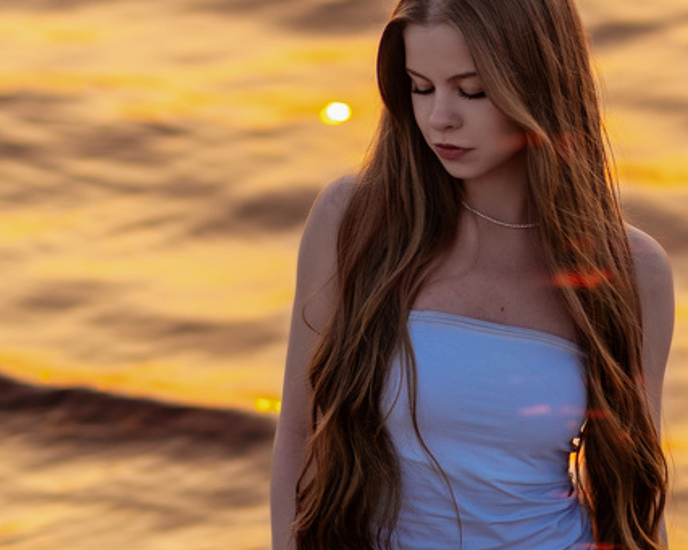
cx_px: 537
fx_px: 5336
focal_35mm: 262
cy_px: -10
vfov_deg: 5.9
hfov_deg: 7.4
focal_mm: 85
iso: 250
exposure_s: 1/500
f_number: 2.5
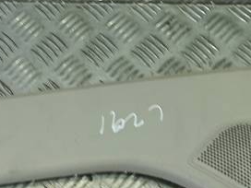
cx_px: 60
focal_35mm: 94
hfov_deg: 20.7
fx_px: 682
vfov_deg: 15.5
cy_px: 7
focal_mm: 4.6
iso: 50
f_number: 1.8
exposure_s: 1/50
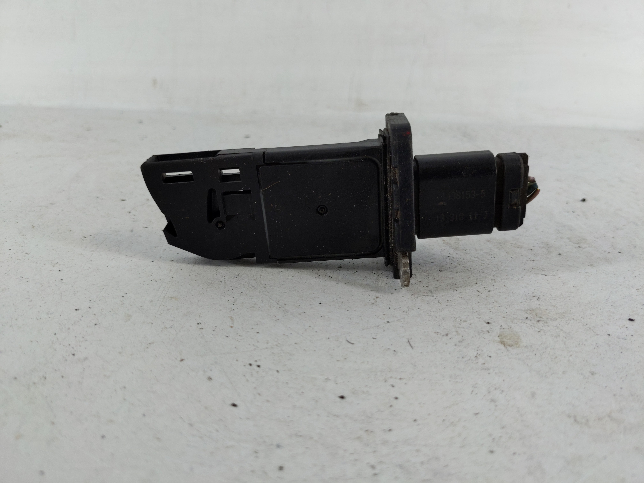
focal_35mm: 25
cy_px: 242
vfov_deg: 54.9
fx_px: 465
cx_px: 322
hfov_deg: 69.4
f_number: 1.73
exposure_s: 1/110
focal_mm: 4.38
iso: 57
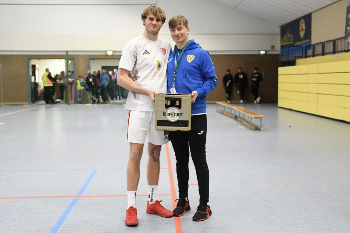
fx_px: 408
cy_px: 116
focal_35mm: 42
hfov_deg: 46.4
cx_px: 175
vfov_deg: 31.9
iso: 7200
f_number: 2.8
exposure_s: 1/640
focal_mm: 42
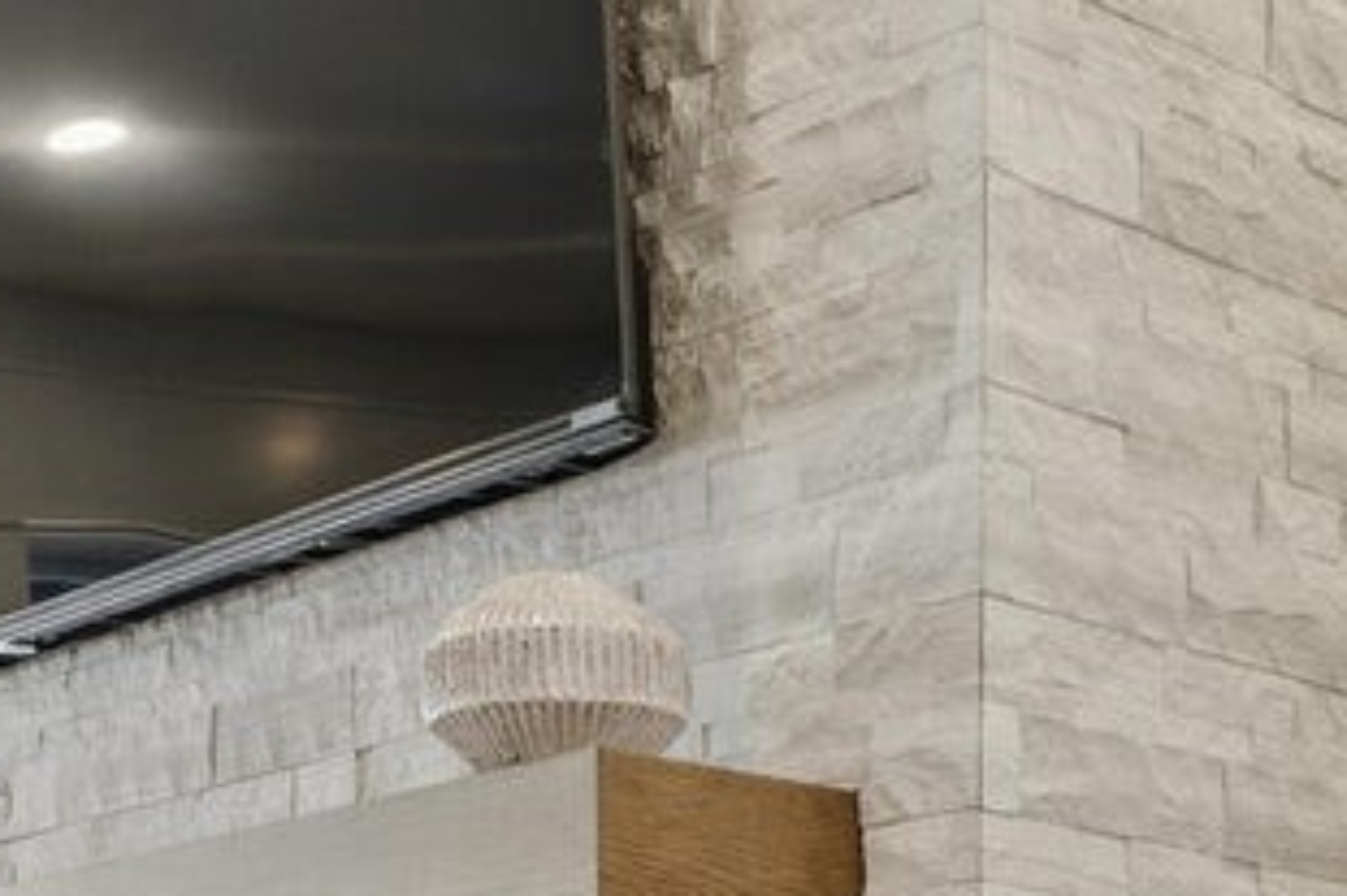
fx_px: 3234
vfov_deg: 14.4
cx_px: 979
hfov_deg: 23.3
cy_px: 1446
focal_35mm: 86
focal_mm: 17.5
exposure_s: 1/250
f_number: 8
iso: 160
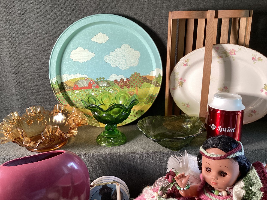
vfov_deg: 45.4
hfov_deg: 58.3
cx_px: 134
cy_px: 100
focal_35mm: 31
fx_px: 239
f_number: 2.4
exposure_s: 1/50
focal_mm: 3.3
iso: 64
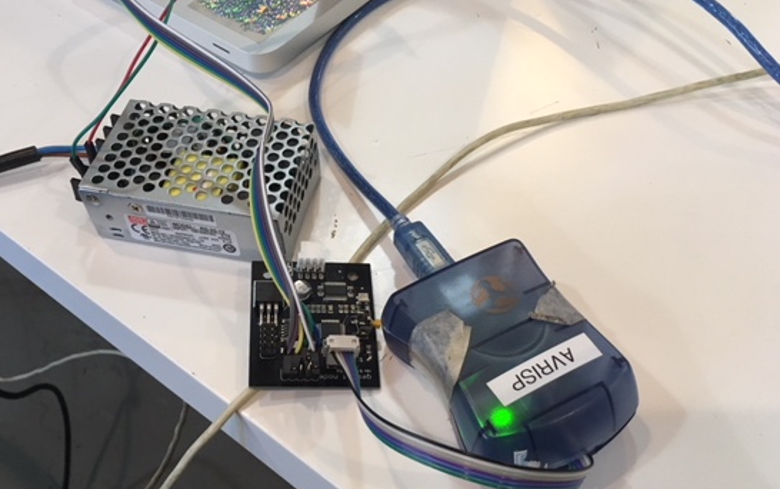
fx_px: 766
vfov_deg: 35.2
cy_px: 299
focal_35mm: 36
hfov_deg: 53.8
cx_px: 344
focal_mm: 4.15
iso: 200
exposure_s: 1/33
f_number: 2.2
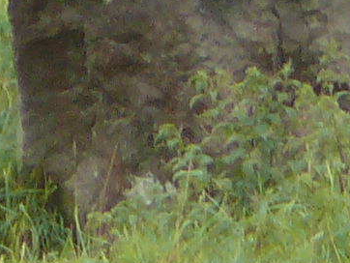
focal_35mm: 4078
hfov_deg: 0.5
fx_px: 41260
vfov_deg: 0.4
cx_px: 497
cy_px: -485
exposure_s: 1/100
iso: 100
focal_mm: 85.6
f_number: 3.7
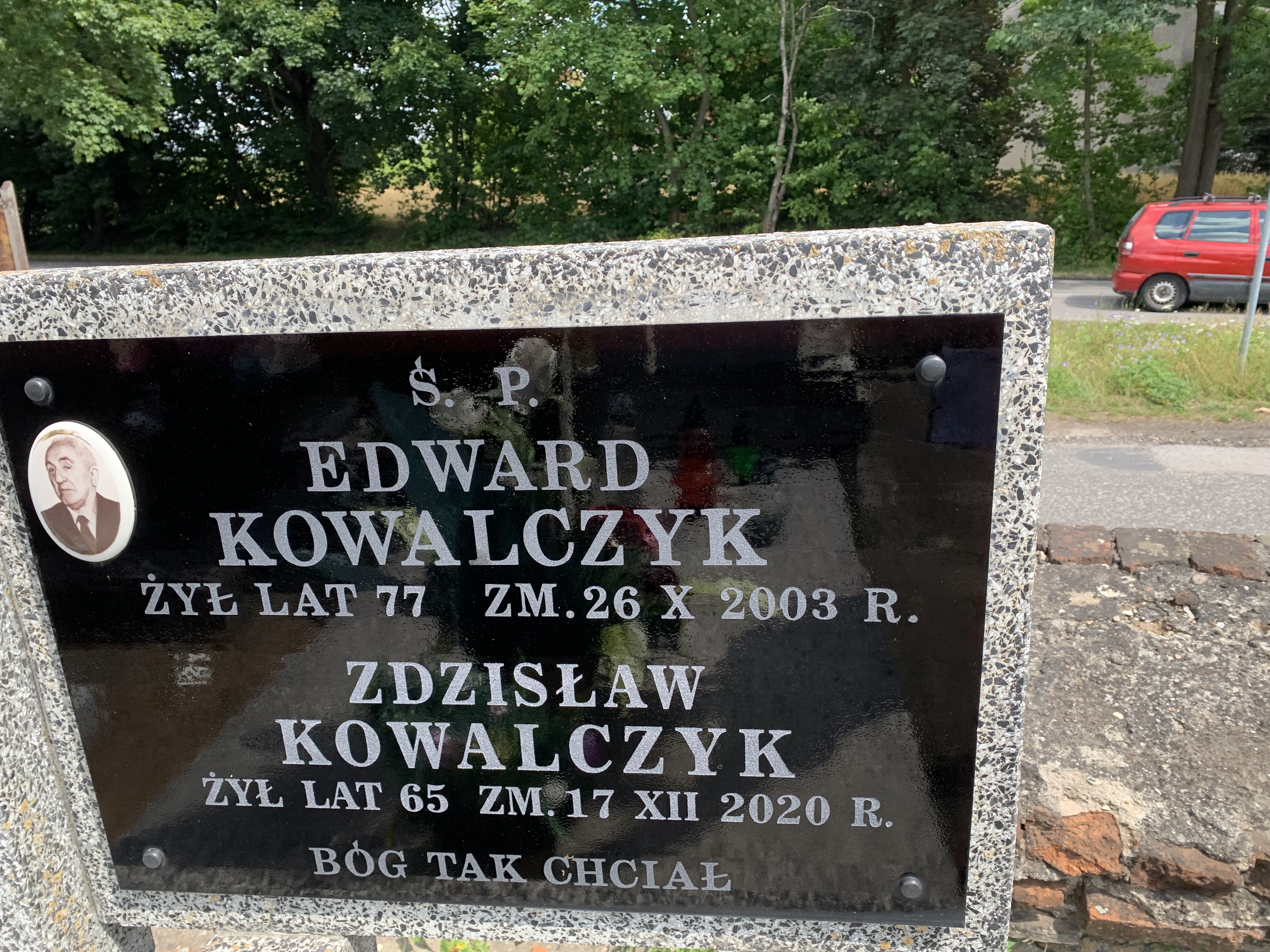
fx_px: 954
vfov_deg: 53.1
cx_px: 635
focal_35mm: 26
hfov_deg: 67.3
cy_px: 476
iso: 25
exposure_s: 1/463
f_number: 1.8
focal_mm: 4.25
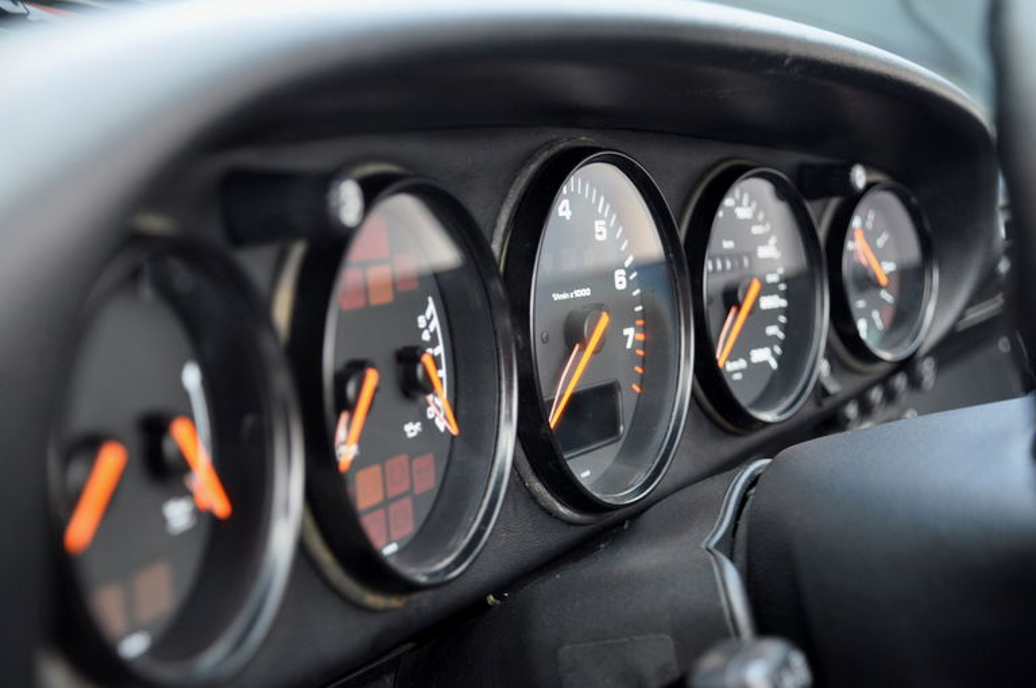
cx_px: 518
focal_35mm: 48
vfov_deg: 28.0
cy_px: 344
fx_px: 1380
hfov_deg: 41.2
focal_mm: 32
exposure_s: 1/40
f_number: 4
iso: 500
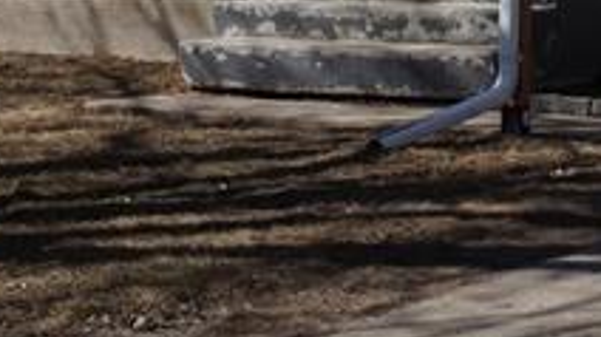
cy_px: -85
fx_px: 3138
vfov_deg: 6.1
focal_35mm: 197
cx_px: 863
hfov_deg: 10.6
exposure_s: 1/125
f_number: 14
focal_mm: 26
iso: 100
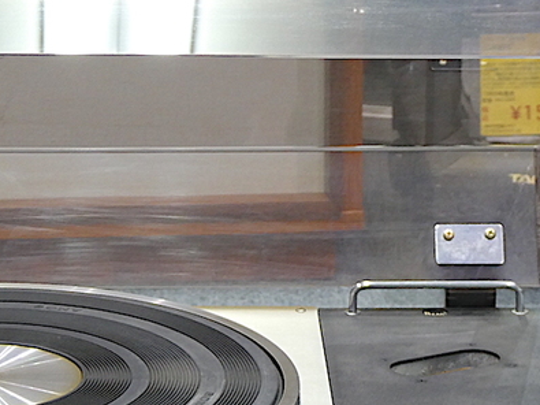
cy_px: 338
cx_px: 108
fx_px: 2807
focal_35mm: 180
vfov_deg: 8.2
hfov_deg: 11.0
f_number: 4.6
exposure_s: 1/3.2
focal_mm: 13.2
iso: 200
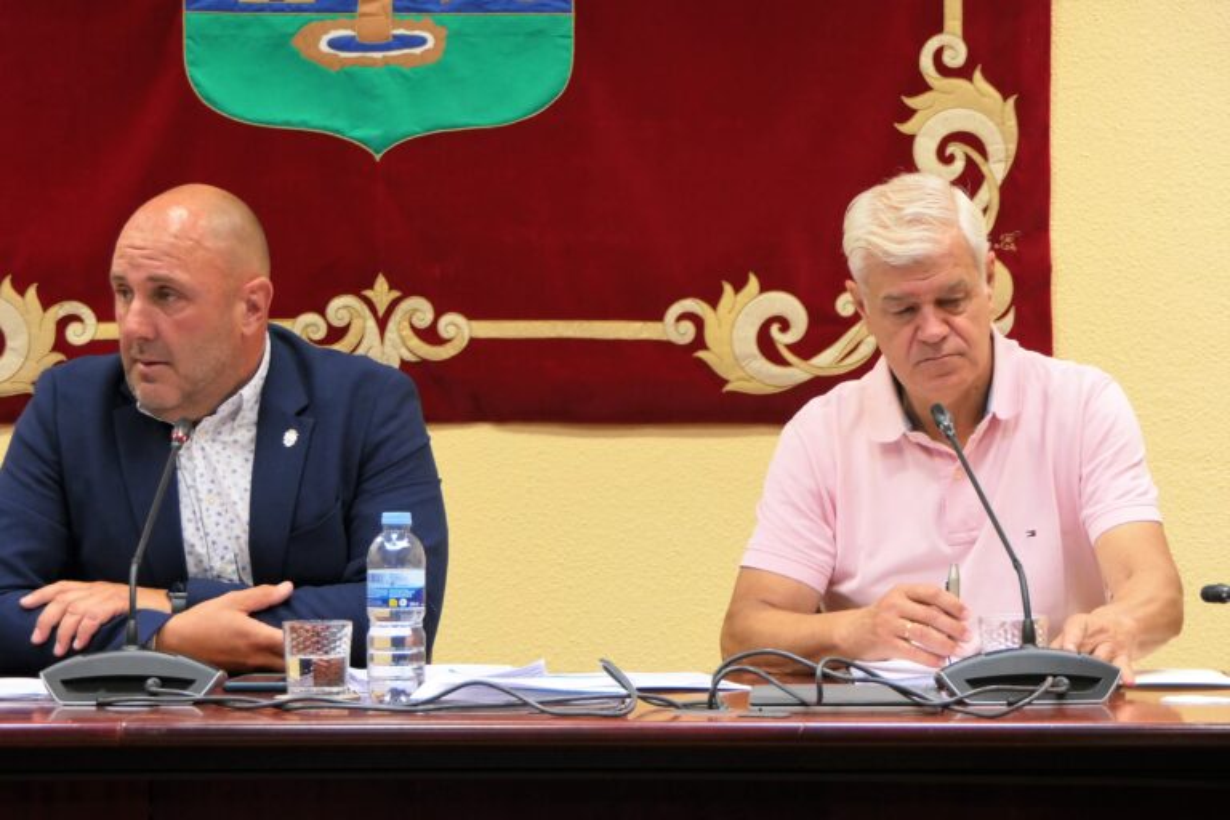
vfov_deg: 10.4
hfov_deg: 15.5
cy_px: 410
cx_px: 615
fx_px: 4510
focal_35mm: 132
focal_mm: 48.3
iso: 1250
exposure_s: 1/80
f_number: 4.2
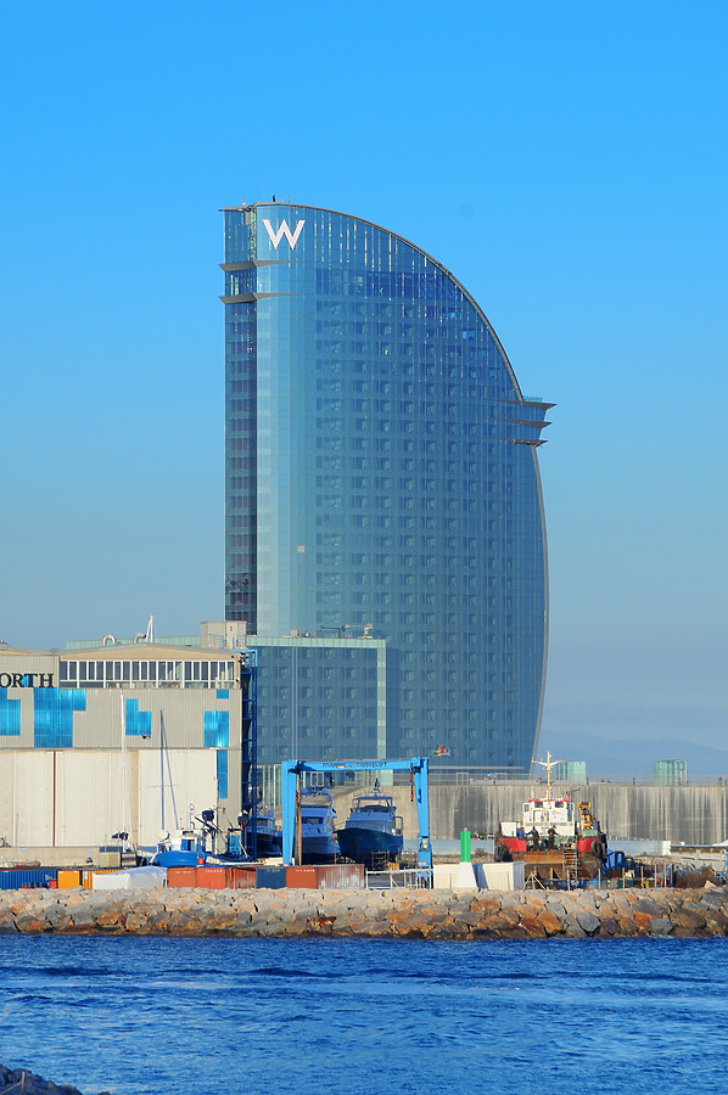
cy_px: 548
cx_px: 364
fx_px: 5472
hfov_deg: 7.6
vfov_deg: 11.4
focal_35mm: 180
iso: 200
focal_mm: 120
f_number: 9
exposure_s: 1/250
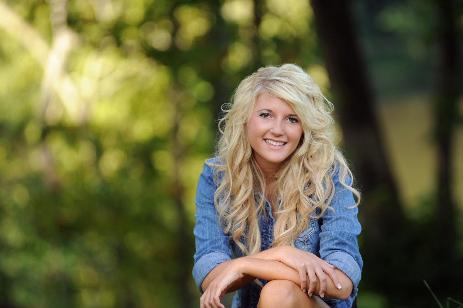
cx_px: 232
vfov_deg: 6.9
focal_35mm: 200
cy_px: 154
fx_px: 2570
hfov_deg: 10.3
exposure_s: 1/250
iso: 320
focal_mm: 200
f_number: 3.5
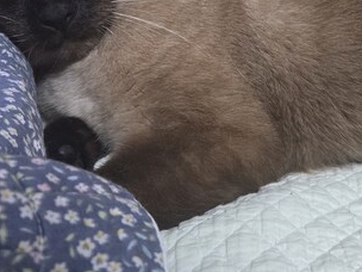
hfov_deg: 27.5
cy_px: 30
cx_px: 331
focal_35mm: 68
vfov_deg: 21.2
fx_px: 711
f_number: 1.8
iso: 1000
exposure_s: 1/120
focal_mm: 5.4
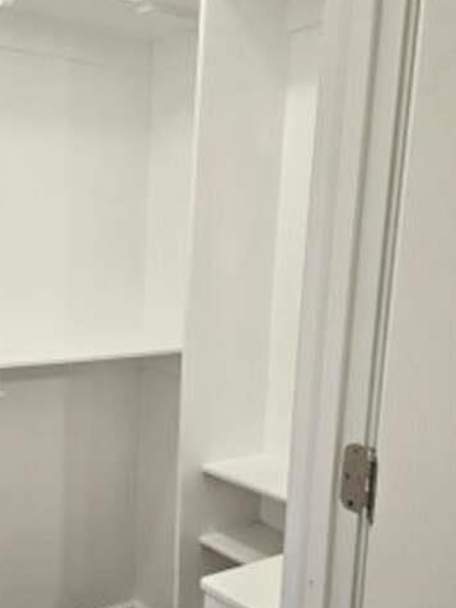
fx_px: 720
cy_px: 364
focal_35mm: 41
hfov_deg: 33.6
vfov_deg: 45.5
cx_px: 64
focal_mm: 6.3
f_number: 1.7
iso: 200
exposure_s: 1/120
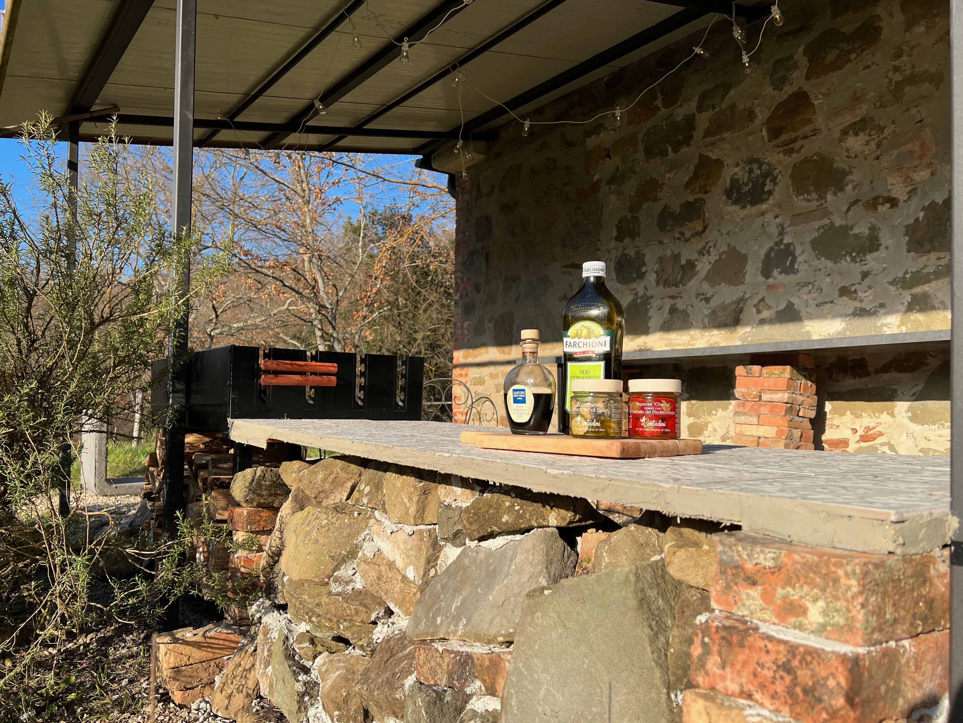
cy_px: 385
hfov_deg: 63.4
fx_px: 779
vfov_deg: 49.7
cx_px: 468
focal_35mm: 28
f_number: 1.5
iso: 50
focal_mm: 5.7
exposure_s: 1/2762
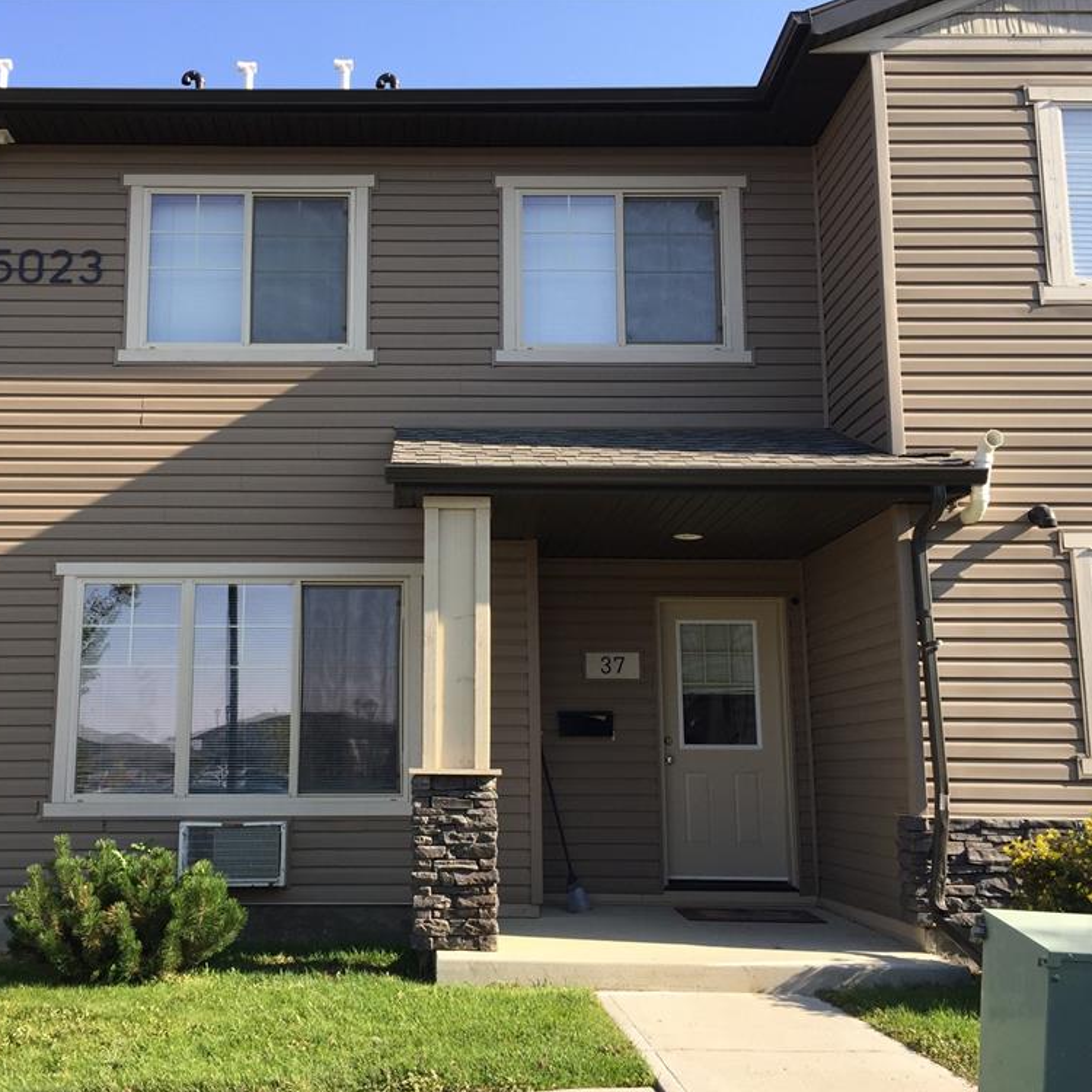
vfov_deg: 47.2
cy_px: 556
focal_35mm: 35
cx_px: 427
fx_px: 1249
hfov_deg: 46.9
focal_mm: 4.15
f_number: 2.2
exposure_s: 1/732
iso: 32
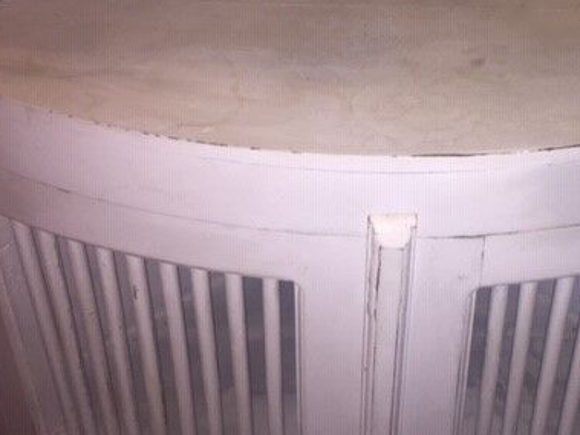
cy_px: 144
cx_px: 396
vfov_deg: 29.4
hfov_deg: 38.4
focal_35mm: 49
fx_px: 821
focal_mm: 4.15
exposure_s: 1/33
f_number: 2.2
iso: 40
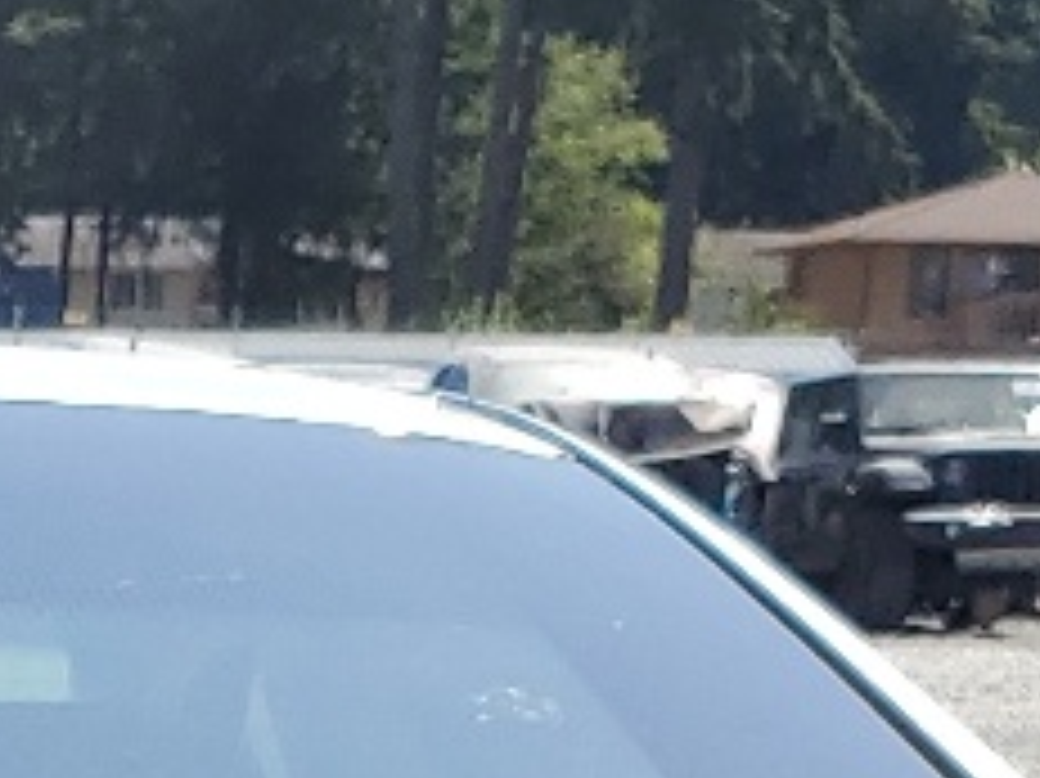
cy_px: 2473
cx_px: -599
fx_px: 5405
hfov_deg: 10.5
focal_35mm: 180
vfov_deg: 7.2
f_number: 1.5
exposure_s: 1/2500
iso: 50
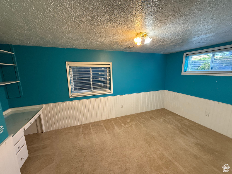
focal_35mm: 14
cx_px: 116
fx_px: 94
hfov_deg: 102.1
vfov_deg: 85.7
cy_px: 87
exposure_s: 1/60
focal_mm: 2.22
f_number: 2.2
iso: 400
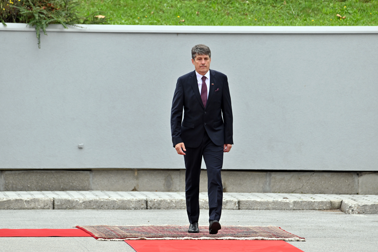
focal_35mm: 400
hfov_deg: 5.2
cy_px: 126
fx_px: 4200
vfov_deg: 3.4
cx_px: 189
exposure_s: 1/500
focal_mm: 400
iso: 1600
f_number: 6.3
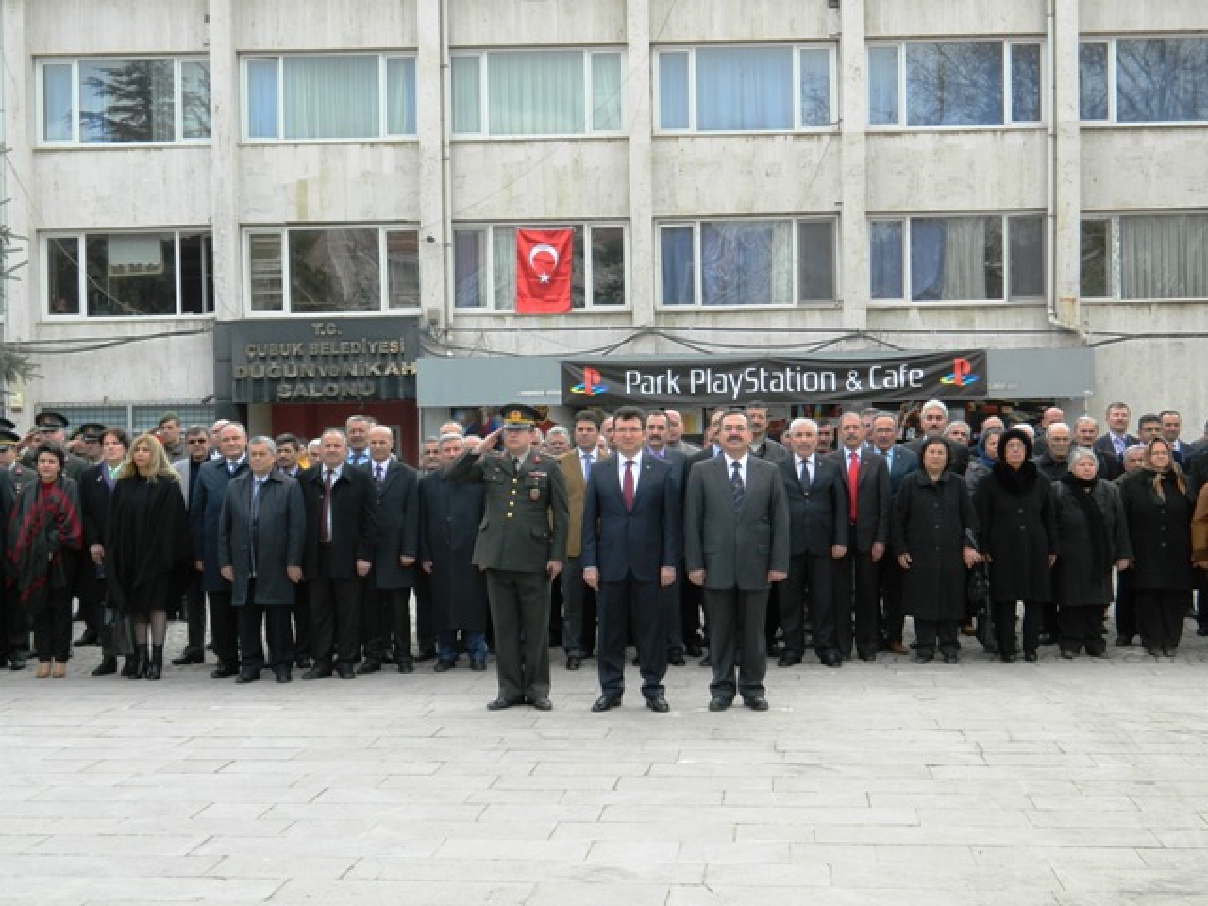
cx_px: 604
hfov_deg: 40.4
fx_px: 1640
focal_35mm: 47
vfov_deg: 30.9
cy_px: 453
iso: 80
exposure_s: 1/200
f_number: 3.6
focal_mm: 8.4
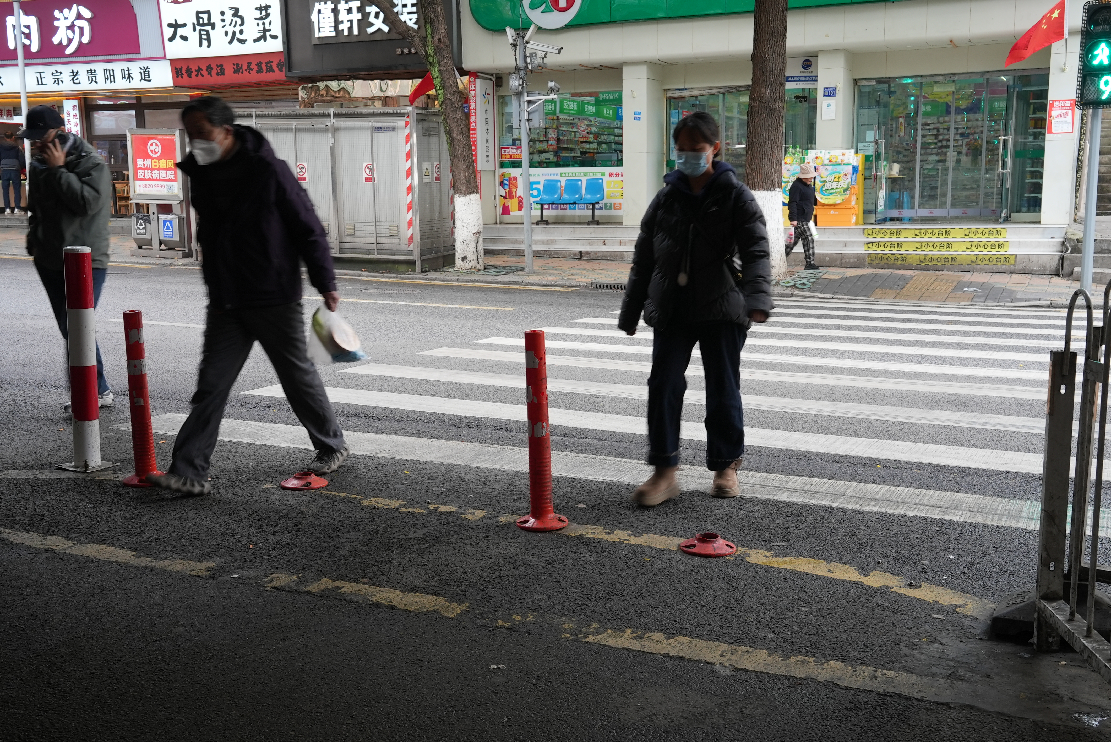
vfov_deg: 34.3
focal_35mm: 39
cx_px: 556
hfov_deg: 49.5
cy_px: 371
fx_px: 1204
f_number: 8
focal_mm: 39
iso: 500
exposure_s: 1/60
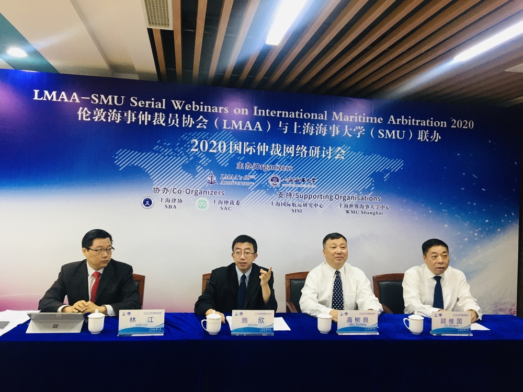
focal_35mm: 29
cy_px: 196
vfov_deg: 48.2
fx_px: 438
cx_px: 262
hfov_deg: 61.7
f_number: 2.2
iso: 125
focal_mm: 4.15
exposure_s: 1/33
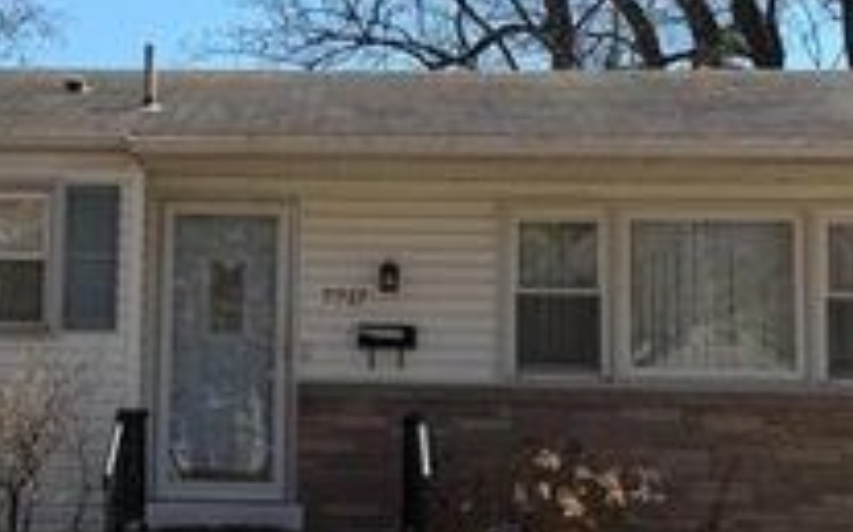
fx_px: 1905
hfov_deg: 24.9
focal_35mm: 82
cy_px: 274
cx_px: 190
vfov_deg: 15.9
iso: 80
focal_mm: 6.76
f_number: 1.78
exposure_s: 1/3021
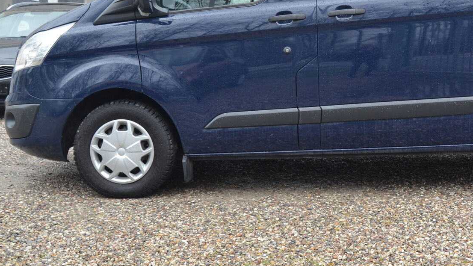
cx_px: 361
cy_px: 44
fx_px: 752
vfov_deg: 19.8
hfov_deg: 34.1
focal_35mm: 60
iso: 200
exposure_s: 1/125
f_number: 5.6
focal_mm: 22
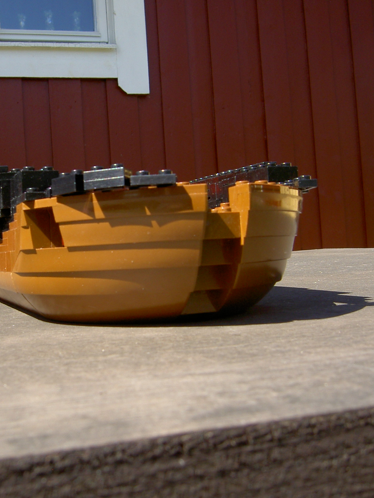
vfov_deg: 41.2
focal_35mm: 46
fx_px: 663
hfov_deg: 31.2
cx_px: 119
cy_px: 252
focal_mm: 5.6
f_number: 4.7
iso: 50
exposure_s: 1/125
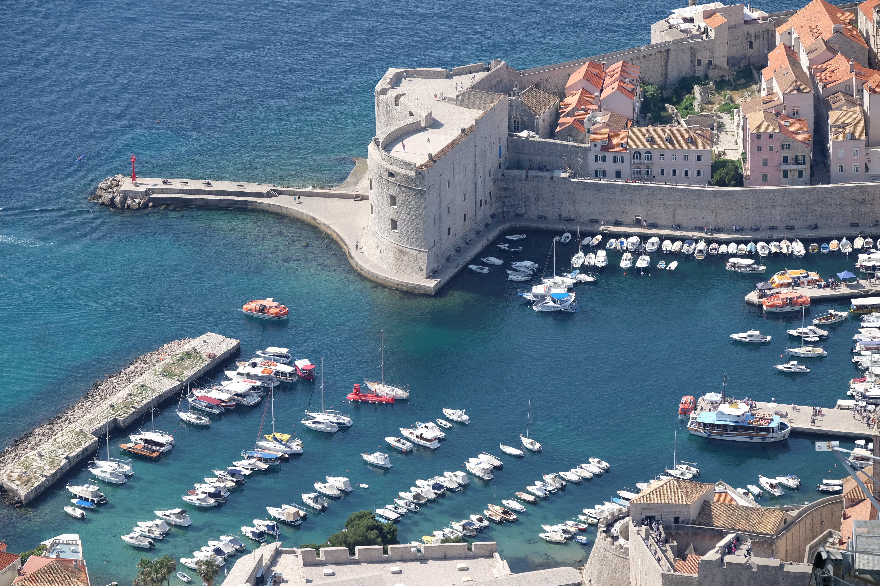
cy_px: 293
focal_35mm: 202
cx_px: 440
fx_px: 4937
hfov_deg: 10.2
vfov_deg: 6.8
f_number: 6.4
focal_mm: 134.4
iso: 200
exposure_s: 1/400
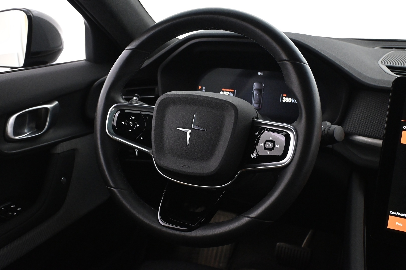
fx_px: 440
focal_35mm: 39
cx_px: 203
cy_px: 135
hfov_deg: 49.6
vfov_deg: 34.2
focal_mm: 26
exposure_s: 1/60
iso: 4000
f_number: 4.5
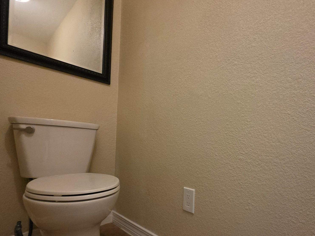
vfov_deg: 70.6
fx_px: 164
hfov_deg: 85.4
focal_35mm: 18
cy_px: 145
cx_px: 204
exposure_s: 1/60
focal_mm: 2.2
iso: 1000
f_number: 1.9
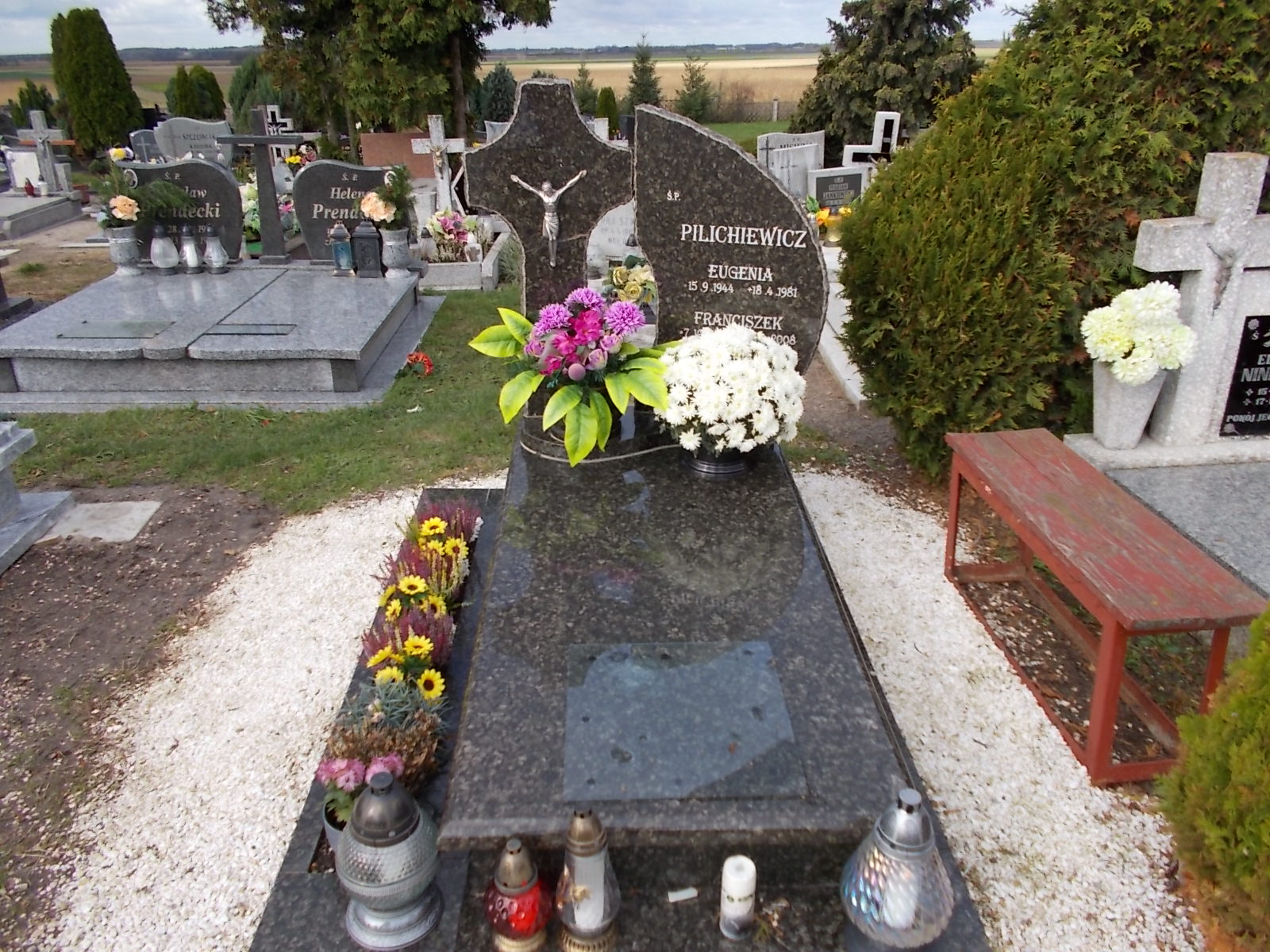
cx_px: 635
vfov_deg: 53.1
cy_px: 476
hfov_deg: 67.3
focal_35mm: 26
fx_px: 954
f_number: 3.2
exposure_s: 1/400
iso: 80
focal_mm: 4.6
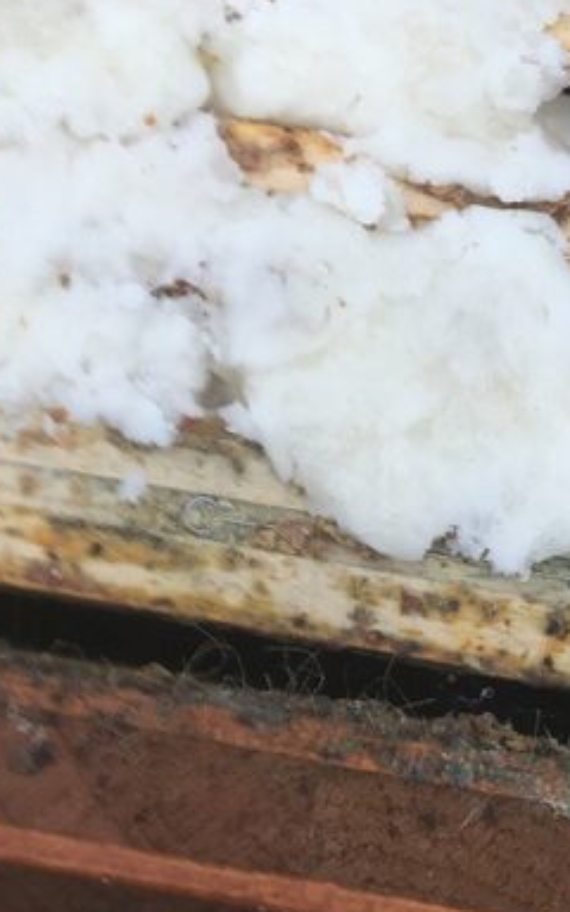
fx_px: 2038
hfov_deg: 15.9
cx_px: 157
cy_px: -178
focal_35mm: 82
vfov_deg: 23.1
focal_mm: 4.15
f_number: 2.2
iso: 25
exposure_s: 1/102
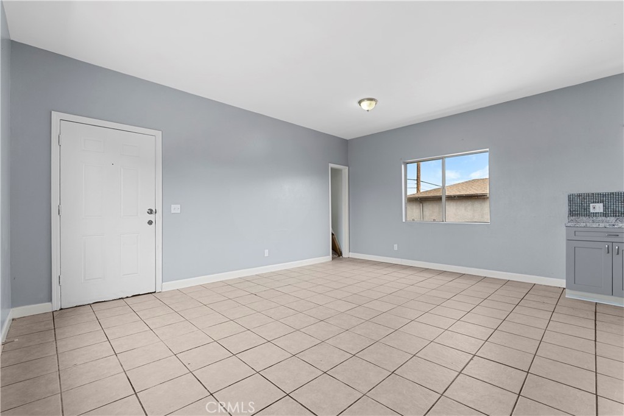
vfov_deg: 73.8
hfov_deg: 96.7
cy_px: 208
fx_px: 277
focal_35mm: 16
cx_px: 312
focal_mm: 16
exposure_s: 1/6
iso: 400
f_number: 8
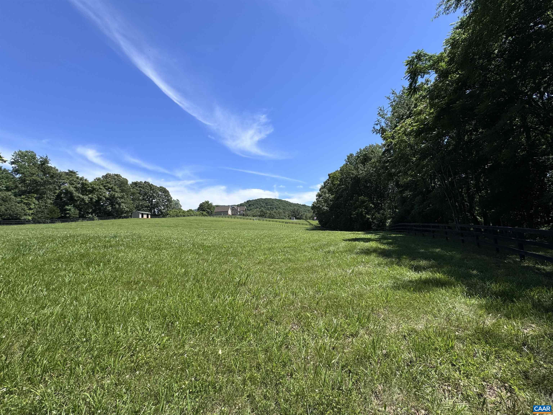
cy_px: 208
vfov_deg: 85.7
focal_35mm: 14
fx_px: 224
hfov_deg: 102.1
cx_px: 276
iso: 50
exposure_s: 1/1789
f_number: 2.2
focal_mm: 2.22
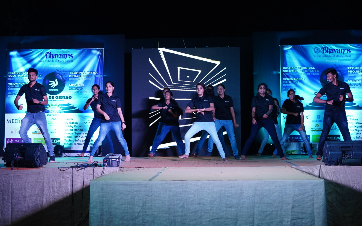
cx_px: 182
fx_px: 513
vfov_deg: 24.9
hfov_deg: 38.9
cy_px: 107
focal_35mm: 52
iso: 2500
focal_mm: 50
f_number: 2.8
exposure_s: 1/500
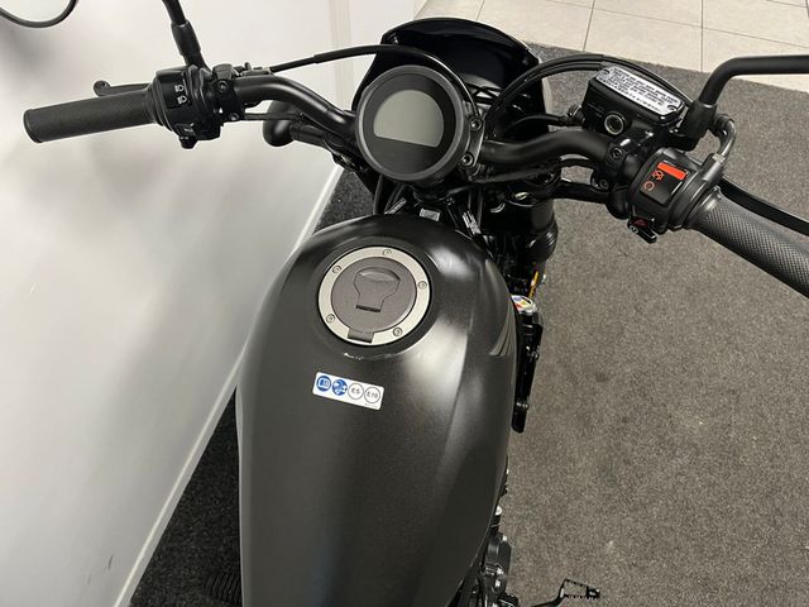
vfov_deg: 53.1
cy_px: 304
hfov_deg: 67.3
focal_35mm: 26
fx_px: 608
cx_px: 404
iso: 160
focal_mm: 5.1
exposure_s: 1/50
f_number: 1.6
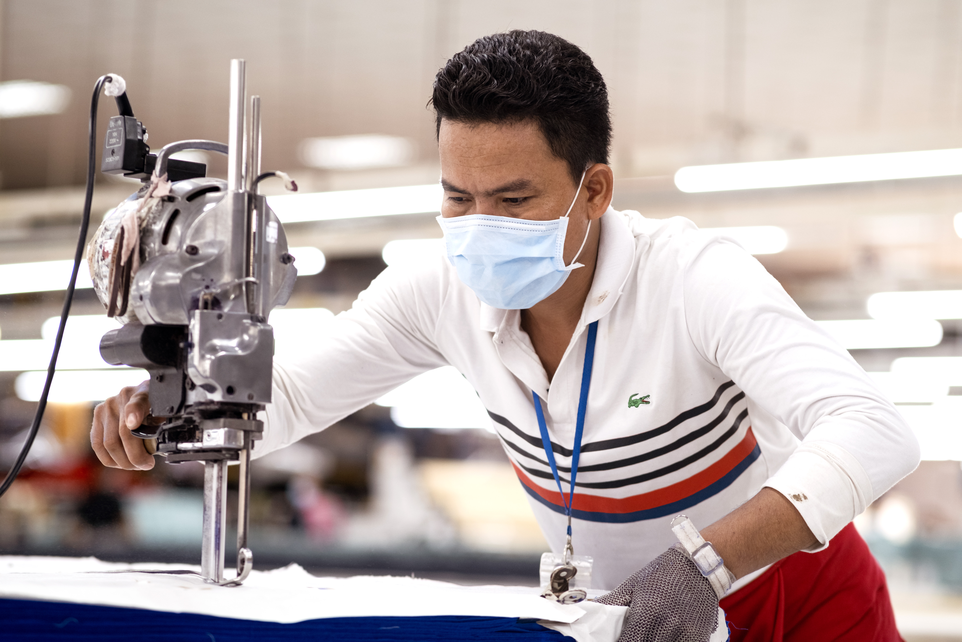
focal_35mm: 128
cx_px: 481
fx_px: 3420
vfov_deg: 10.7
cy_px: 321
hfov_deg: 16.0
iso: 640
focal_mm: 85
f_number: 2.2
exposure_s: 1/160
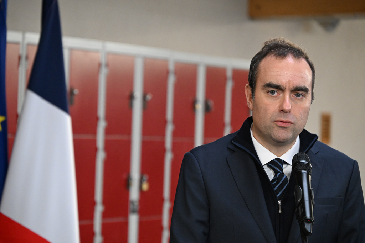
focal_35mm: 170
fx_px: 1724
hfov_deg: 12.1
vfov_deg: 8.1
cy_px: 122
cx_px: 182
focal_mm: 170
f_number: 6.3
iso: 6400
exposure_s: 1/250
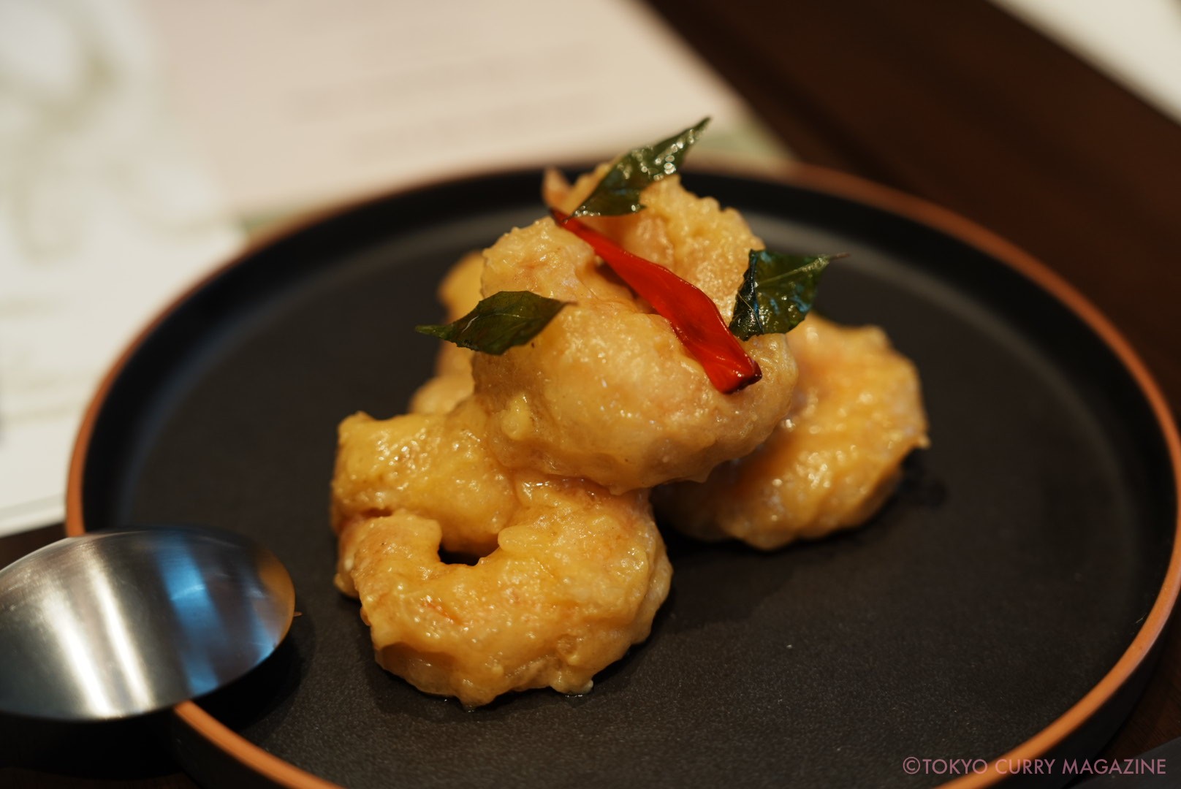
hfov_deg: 41.1
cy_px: 394
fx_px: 1576
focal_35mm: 48
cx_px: 590
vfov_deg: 28.1
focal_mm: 48
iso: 400
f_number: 2.8
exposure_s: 1/500
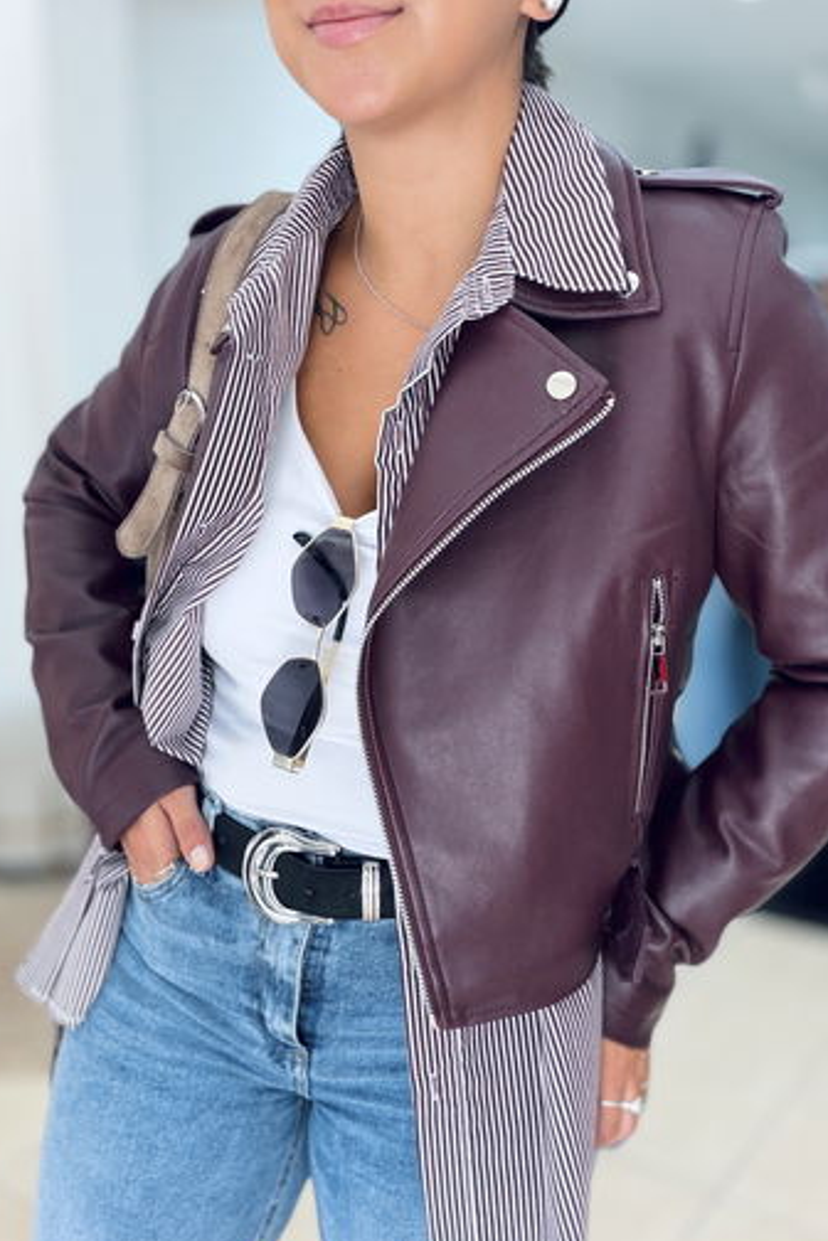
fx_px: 1138
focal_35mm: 33
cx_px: 375
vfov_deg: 57.2
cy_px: 614
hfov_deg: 39.9
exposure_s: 1/103
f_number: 1.9
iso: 80
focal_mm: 2.71
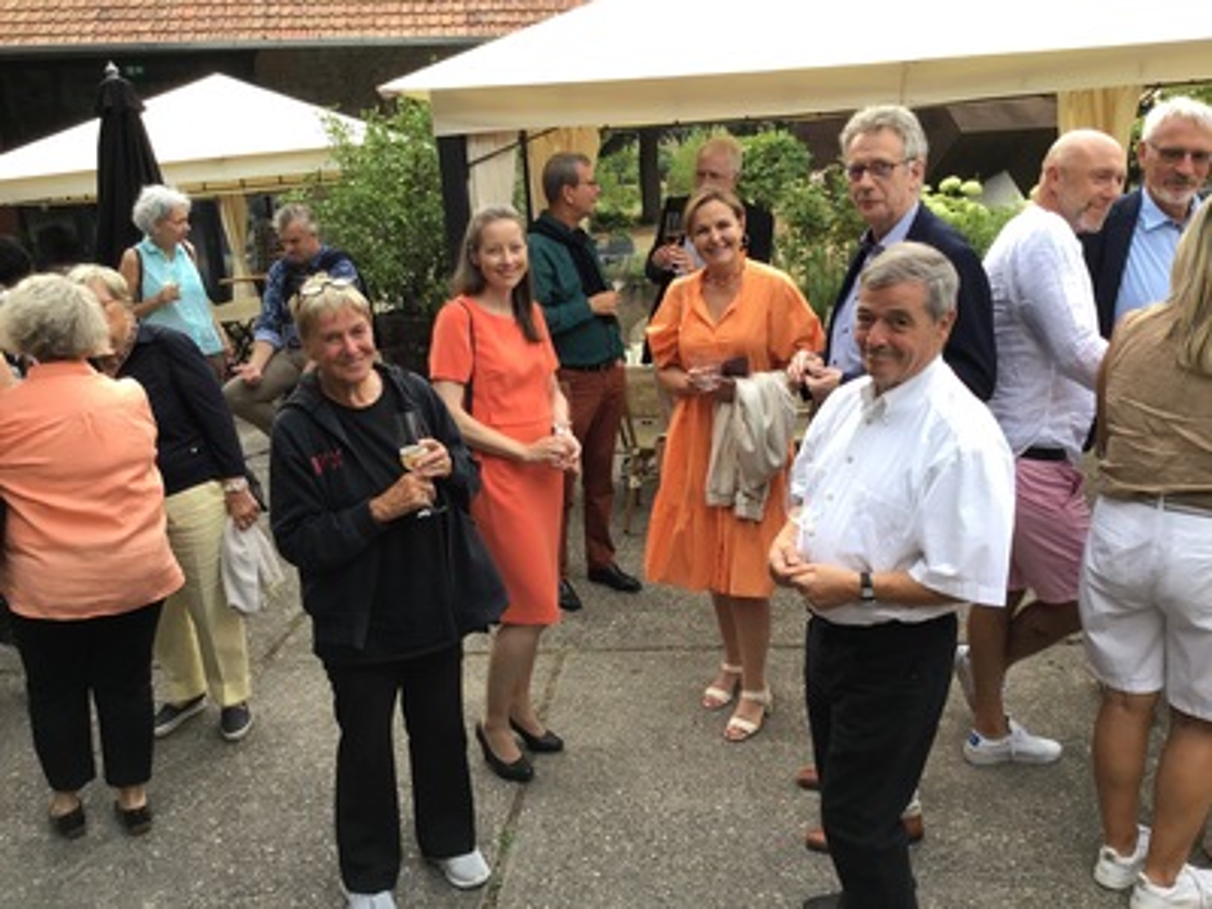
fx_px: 1085
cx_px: 606
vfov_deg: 45.4
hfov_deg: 58.4
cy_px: 454
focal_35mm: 31
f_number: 2.4
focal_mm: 3.3
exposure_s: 1/100
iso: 40
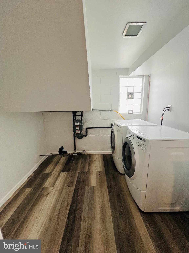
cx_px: 94
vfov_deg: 106.2
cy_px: 126
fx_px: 95
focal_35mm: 13
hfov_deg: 89.9
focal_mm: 1.57
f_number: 1.8
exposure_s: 1/120
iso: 160
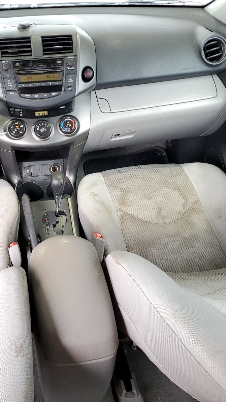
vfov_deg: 52.8
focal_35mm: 38
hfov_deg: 30.4
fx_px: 405
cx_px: 43
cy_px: 201
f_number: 1.5
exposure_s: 1/60.2
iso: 105
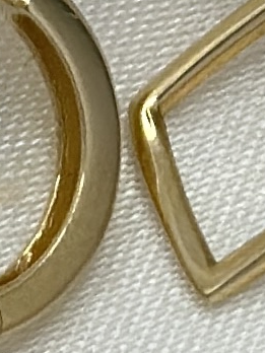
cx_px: 102
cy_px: 56
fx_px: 3134
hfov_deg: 4.8
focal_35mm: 307
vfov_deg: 6.4
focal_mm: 6.86
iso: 80
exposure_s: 1/1721
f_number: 1.78
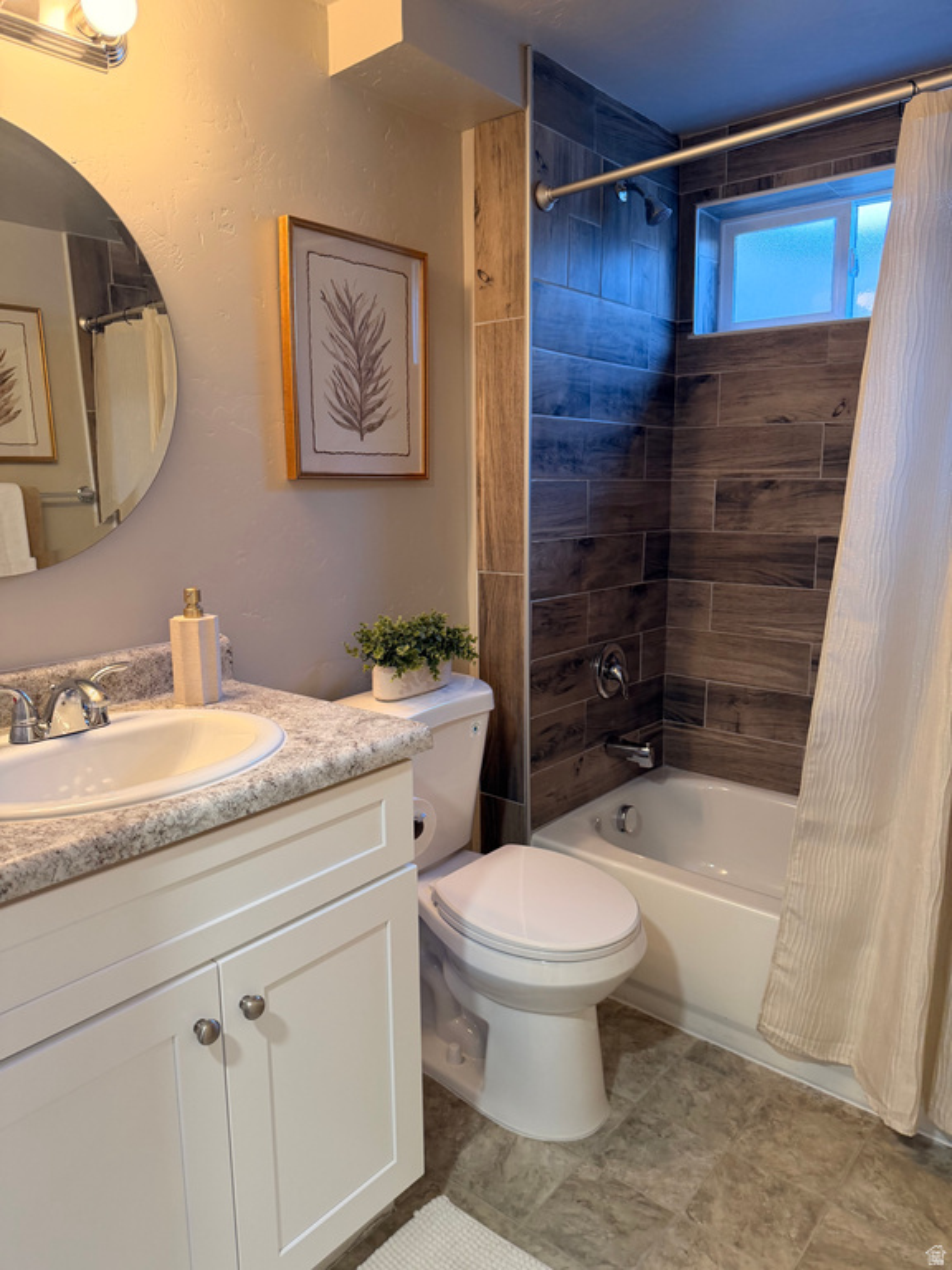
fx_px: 880
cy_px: 635
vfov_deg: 71.6
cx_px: 476
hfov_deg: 56.8
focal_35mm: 24
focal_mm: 6.76
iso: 200
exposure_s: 1/60
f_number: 1.78
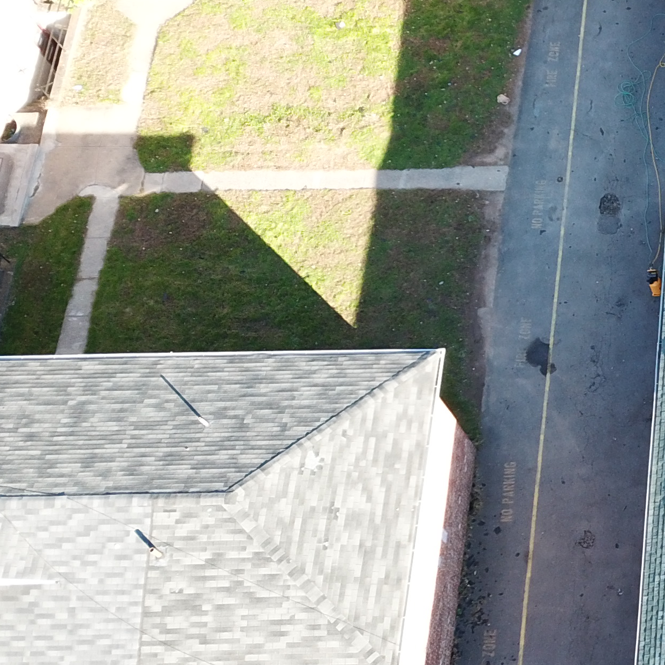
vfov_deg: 23.4
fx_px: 1608
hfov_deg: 20.2
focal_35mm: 74
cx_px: 989
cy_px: 338
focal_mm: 4.73
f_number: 2.2
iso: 100
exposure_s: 1/135
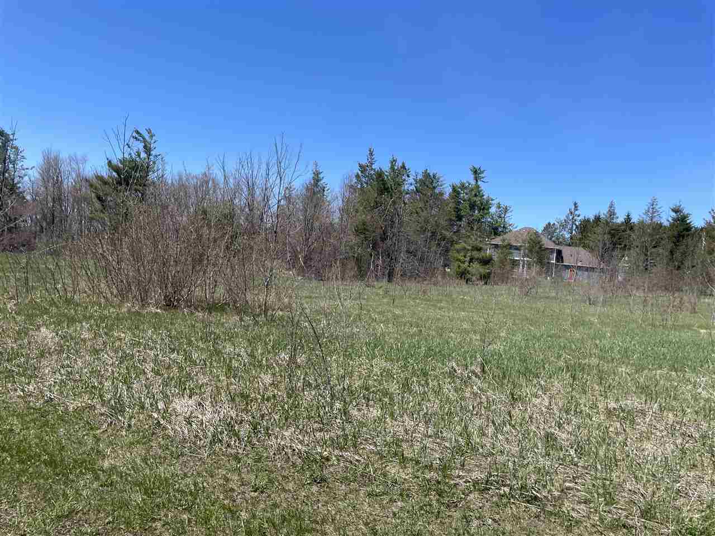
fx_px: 537
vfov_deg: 53.1
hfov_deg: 67.3
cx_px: 358
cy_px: 268
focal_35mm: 26
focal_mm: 4.2
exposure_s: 1/2174
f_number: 1.6
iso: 32
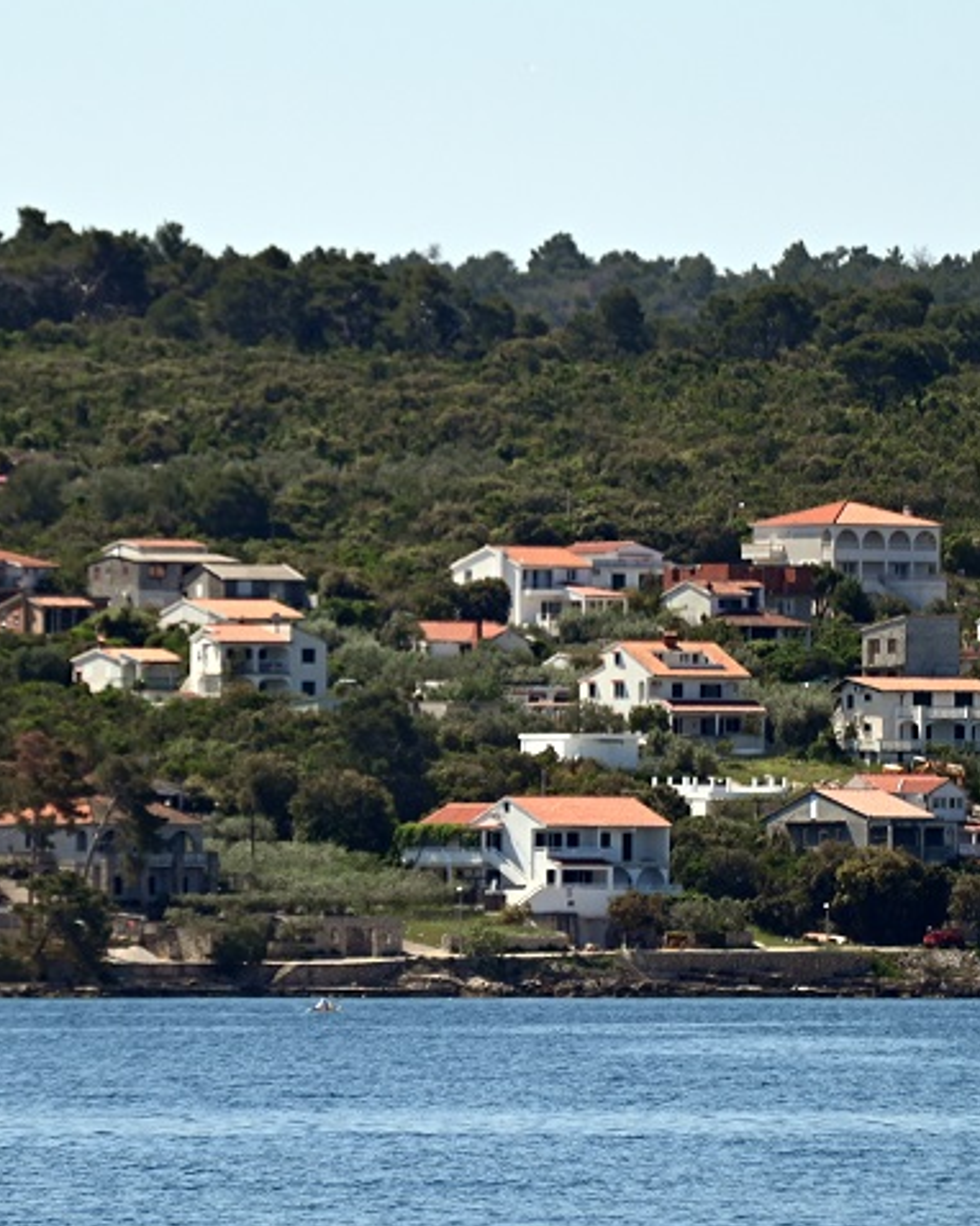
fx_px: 20316
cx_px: 459
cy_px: 585
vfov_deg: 3.5
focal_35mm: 560
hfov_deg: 2.8
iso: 180
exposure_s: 1/1000
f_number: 5.6
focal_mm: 300
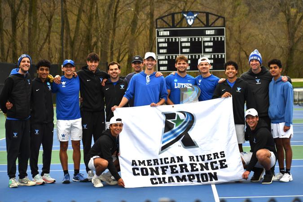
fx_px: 884
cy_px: 101
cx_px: 152
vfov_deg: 13.0
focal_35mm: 105
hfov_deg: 19.5
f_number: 4.5
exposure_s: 1/1000
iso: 450
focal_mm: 70
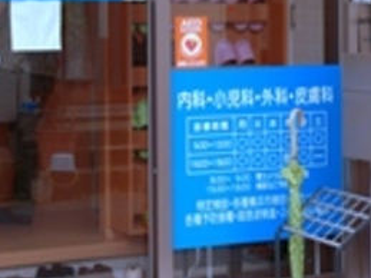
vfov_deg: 12.4
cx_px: 132
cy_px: 17
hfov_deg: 16.7
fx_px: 1264
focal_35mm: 118
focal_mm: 9.1
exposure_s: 1/60
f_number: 4.4
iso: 80
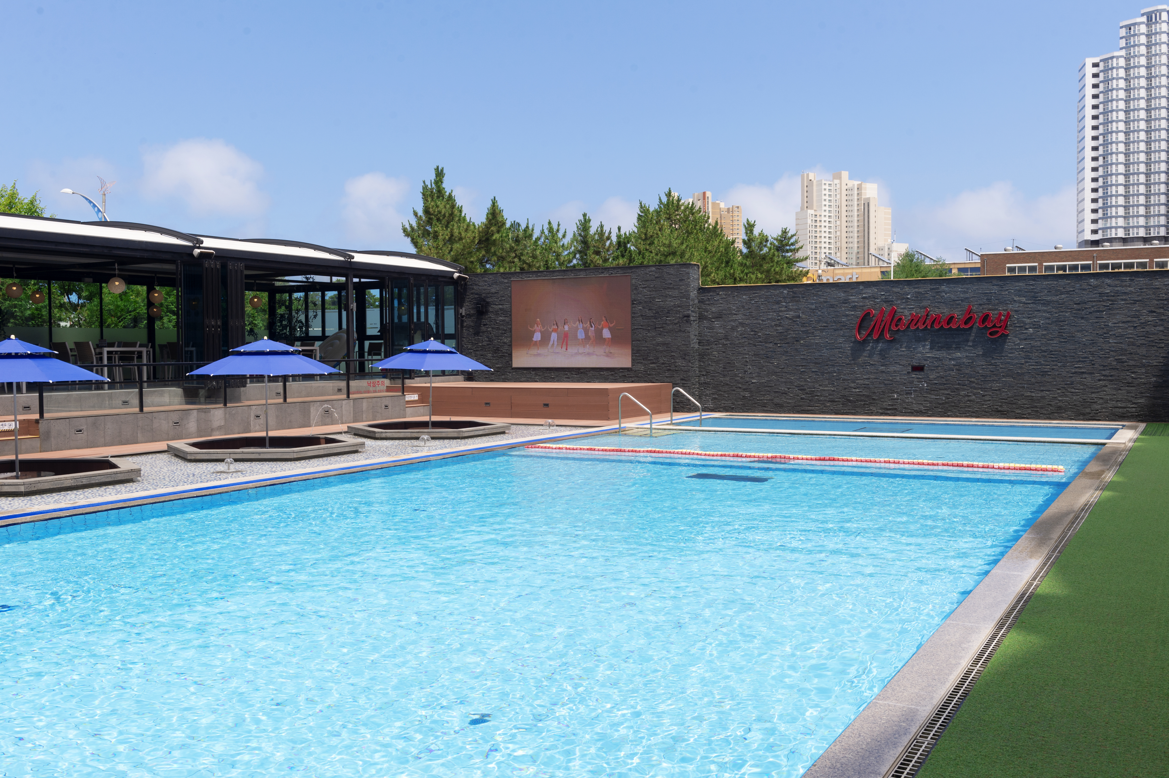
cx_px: 584
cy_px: 389
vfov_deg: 41.1
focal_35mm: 32
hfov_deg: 58.7
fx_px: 1039
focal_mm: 32
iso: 200
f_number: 10
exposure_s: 1/400
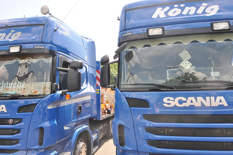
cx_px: 116
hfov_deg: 73.8
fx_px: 155
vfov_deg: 53.0
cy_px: 78
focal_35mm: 24
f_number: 9
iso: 500
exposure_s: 1/320
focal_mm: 16
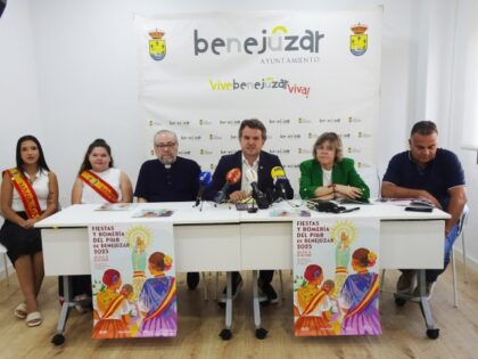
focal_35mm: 29
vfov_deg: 48.2
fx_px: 400
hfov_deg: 61.7
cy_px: 180
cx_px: 239
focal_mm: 4.96
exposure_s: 1/30
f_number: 3.5
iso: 250
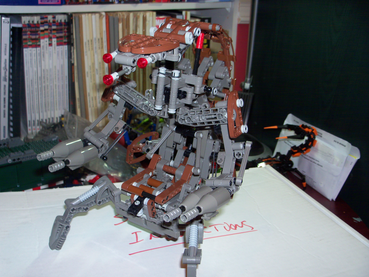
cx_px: 184
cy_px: 138
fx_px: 373
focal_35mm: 35
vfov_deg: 40.7
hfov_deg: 52.6
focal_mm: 6.3
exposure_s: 1/30
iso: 100
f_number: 3
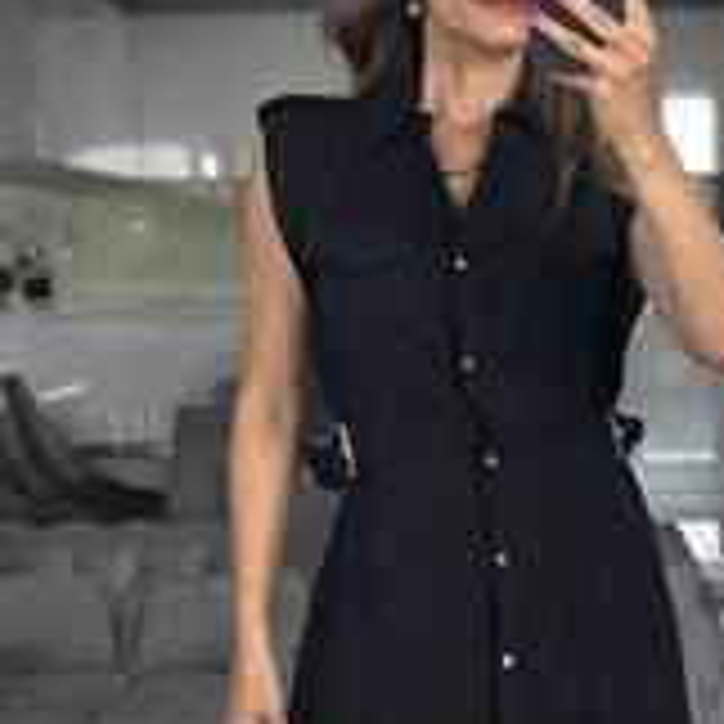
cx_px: 495
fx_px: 3147
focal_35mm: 133
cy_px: 625
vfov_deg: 13.0
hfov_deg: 13.1
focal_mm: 6.86
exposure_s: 1/121
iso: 100
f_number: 1.78
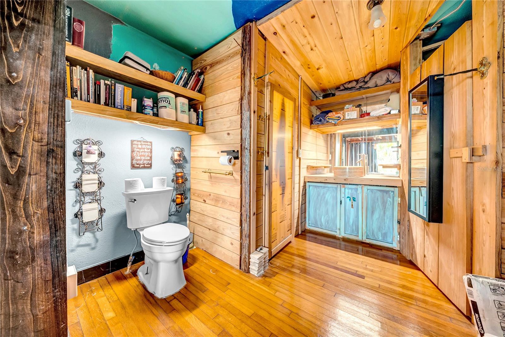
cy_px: 168
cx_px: 252
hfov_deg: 112.6
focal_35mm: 12
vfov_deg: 90.1
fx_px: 168
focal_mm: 12
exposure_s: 1/30
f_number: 4.5
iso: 800
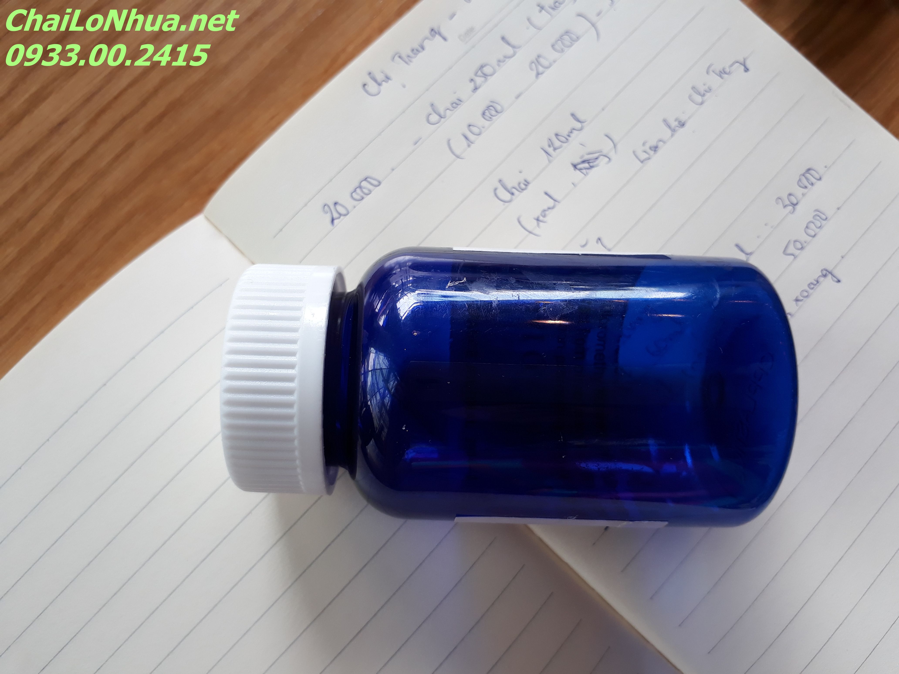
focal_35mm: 27
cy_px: 337
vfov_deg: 51.4
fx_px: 701
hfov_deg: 65.3
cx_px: 450
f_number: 1.9
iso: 50
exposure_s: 1/100
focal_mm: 3.6
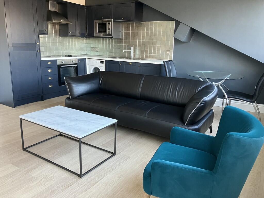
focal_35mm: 28
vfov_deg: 49.7
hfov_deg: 63.4
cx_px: 132
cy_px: 99
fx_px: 214
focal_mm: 3.99
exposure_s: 1/60
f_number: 1.8
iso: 250
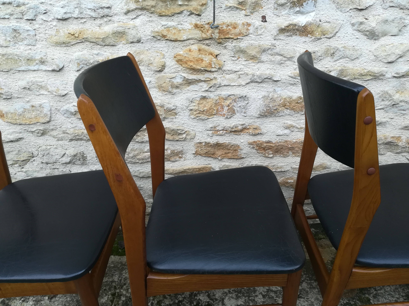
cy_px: 153
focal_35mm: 26
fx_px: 307
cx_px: 204
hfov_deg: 67.3
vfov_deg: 53.1
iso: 80
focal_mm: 3.83
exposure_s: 1/33.3
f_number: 2.2
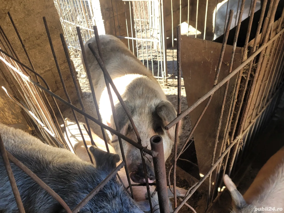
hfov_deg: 67.3
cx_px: 142
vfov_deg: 53.1
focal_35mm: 26
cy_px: 106
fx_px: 213
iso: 50
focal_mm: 5.4
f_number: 1.8
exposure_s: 1/100
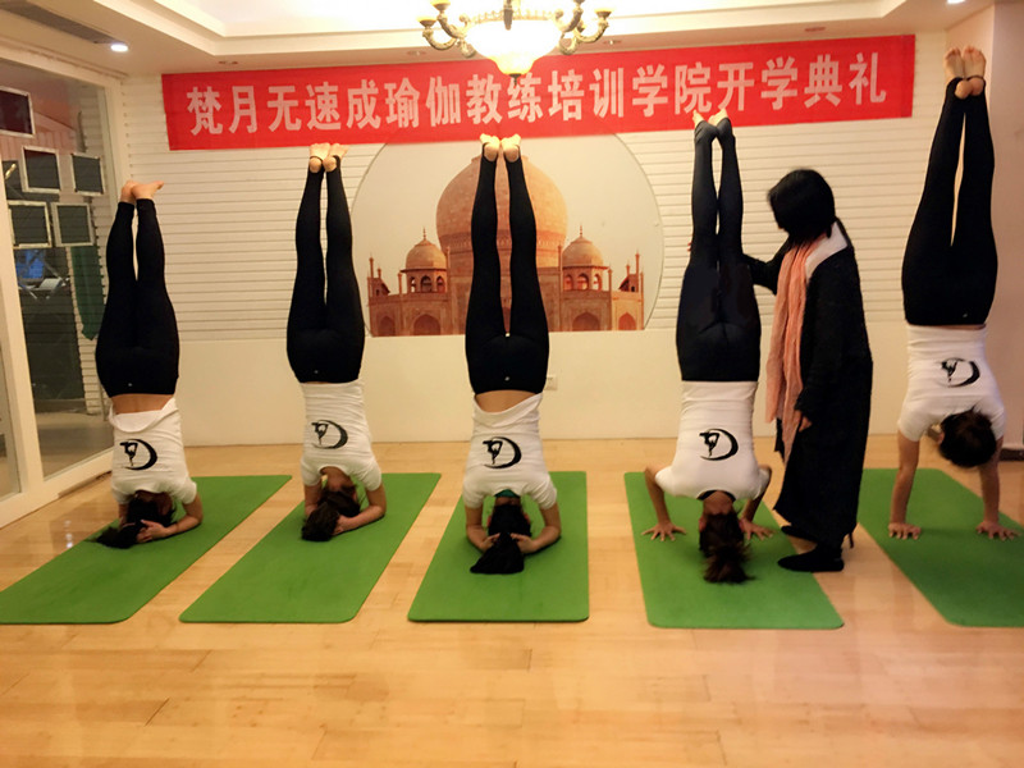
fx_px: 858
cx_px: 512
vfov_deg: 48.2
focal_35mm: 29
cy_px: 384
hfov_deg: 61.7
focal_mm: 4.15
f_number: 2.2
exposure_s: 1/33
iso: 125
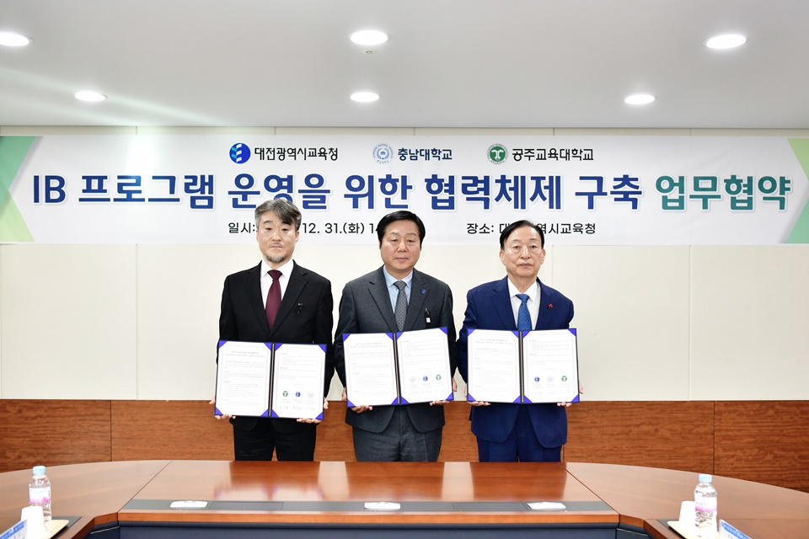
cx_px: 404
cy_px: 270
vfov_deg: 43.6
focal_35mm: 30
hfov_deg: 61.9
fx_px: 674
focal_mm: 30
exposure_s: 1/200
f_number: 2.8
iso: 1250
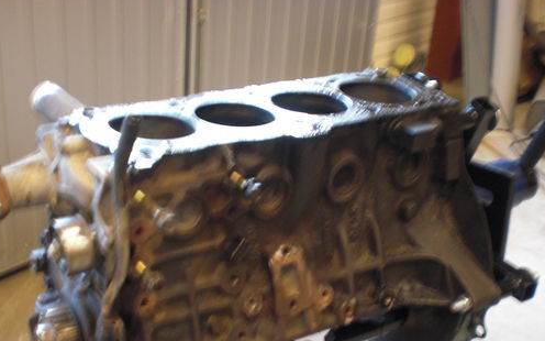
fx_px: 772
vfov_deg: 24.6
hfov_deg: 38.8
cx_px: 229
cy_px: 253
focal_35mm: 52
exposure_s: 1/10
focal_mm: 6.3
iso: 200
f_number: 3.1
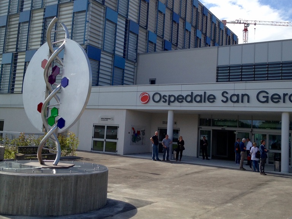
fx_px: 346
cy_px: 96
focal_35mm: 41
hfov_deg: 45.7
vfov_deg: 35.1
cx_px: 165
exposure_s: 1/1453
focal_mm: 4.28
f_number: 2.4
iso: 50
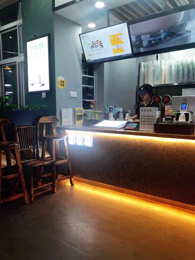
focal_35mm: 28
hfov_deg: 49.8
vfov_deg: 63.4
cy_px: 130
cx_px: 98
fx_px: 210
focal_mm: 4
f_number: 1.8
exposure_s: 1/33
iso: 32
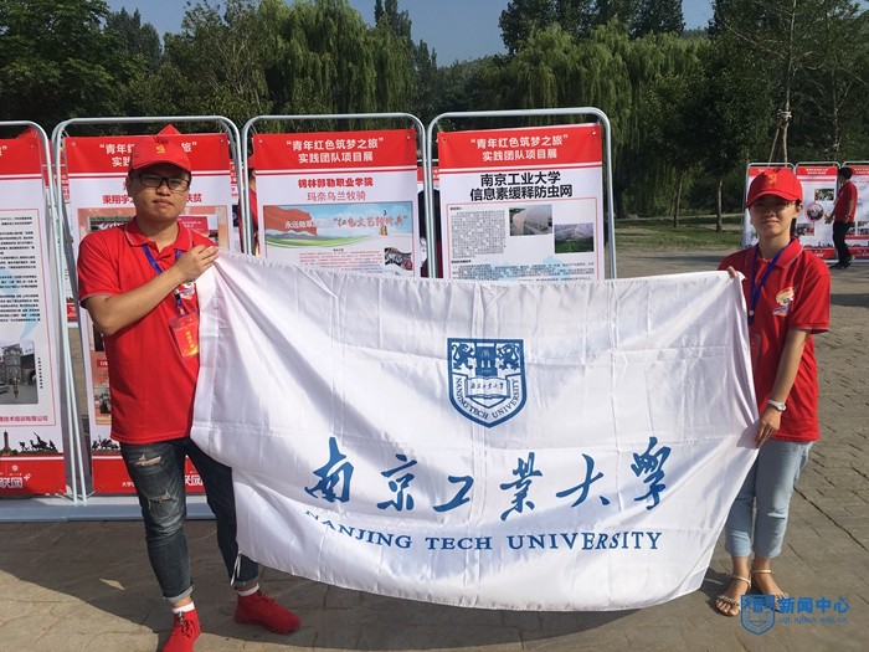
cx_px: 434
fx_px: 728
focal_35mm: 29
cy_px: 326
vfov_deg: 48.2
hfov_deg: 61.7
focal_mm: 4.15
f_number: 2.2
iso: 25
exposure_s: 1/4049
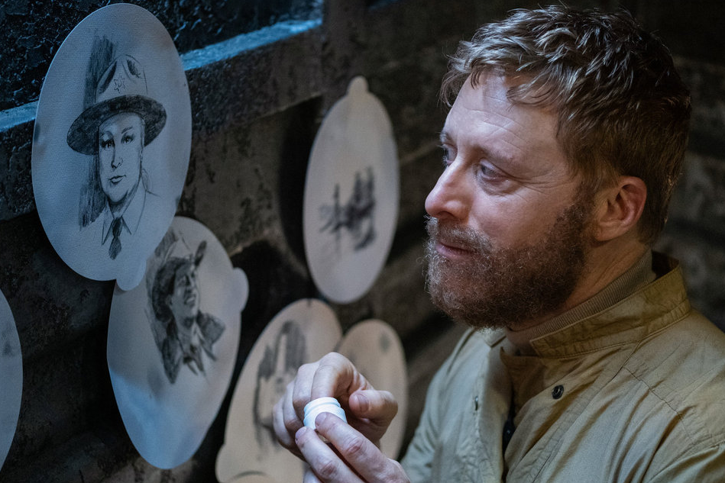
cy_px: 253
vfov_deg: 17.3
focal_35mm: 79
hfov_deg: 25.7
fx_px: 1591
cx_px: 377
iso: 4000
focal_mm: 50
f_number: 2
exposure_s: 1/125
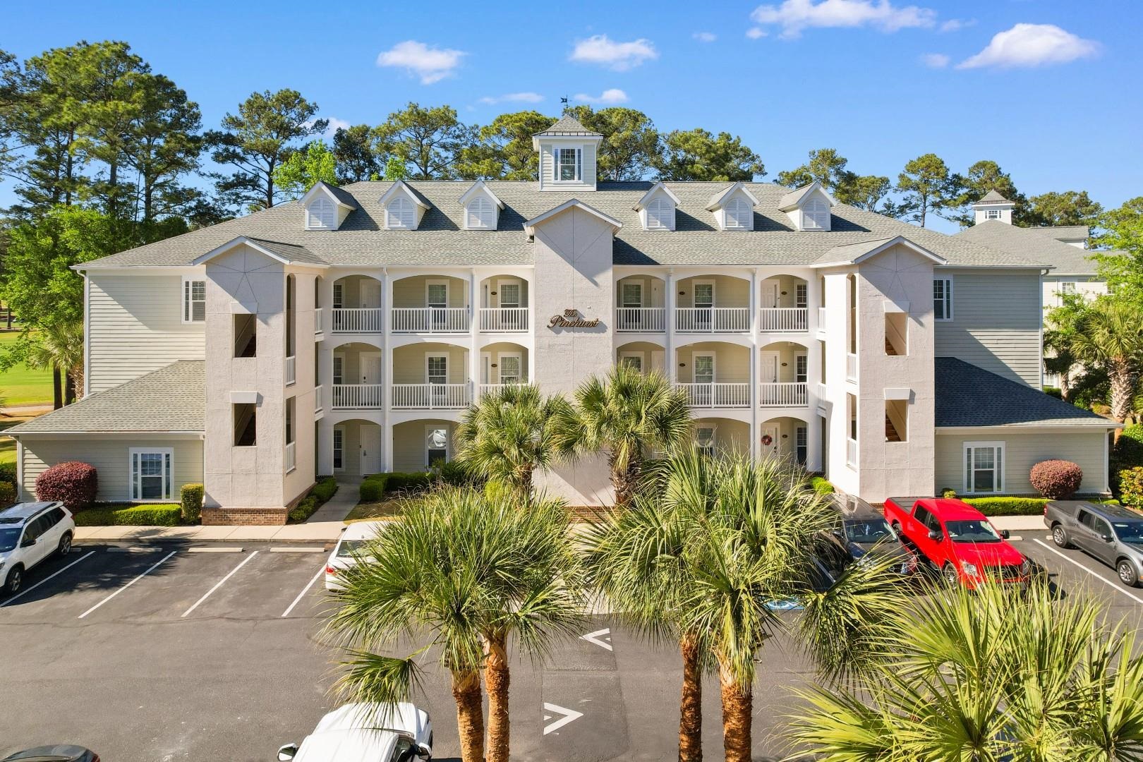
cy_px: 381
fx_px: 698
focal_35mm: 22
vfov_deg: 57.2
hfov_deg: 78.6
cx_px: 572
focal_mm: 8.38
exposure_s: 1/250
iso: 130
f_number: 2.8
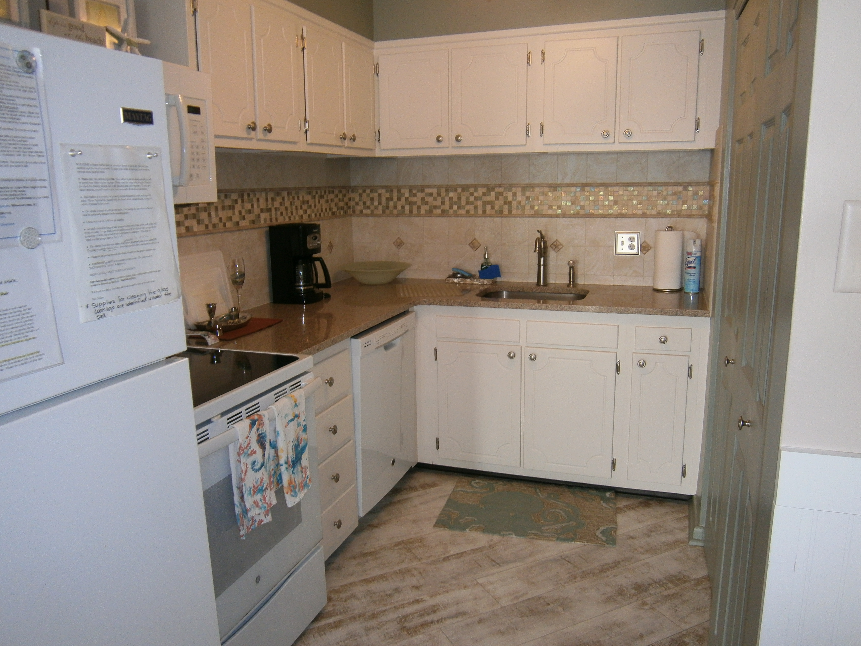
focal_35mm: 26
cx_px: 430
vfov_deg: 53.1
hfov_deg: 67.3
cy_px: 323
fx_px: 647
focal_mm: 4.7
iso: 125
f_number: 2.8
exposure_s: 1/30
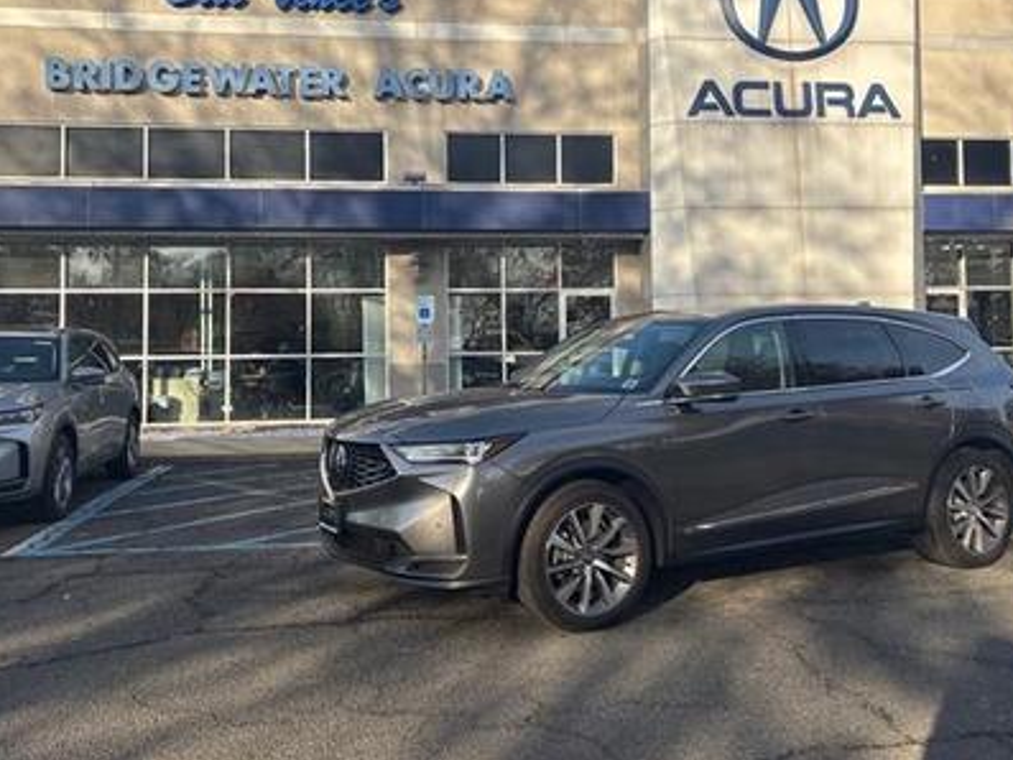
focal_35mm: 33
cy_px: 306
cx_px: 470
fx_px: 966
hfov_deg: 55.3
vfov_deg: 42.8
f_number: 1.6
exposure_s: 1/2012
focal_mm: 5.96
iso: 50
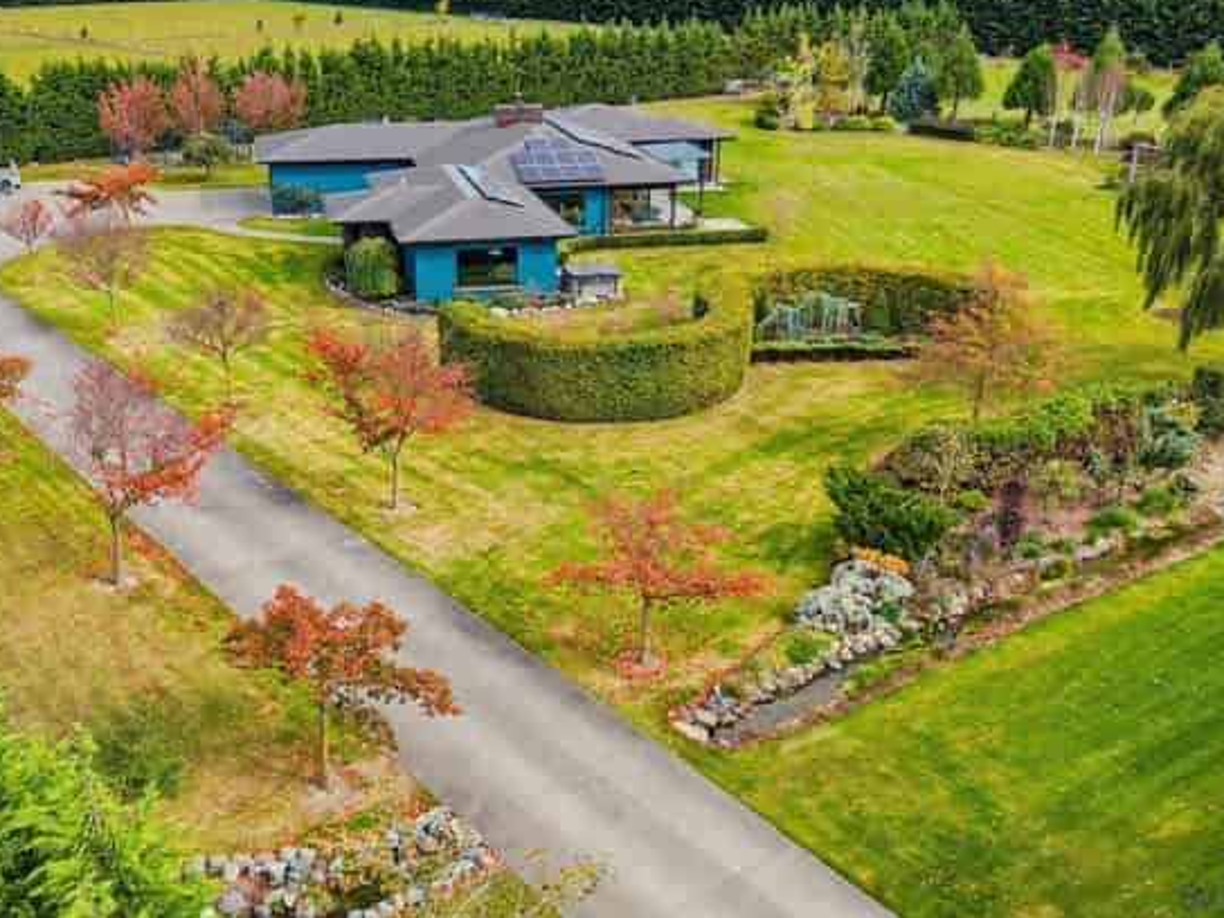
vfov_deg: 48.1
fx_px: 1025
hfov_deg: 61.7
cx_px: 616
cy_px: 395
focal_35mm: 29
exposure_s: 1/4000
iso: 340
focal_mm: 8.7
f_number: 1.8
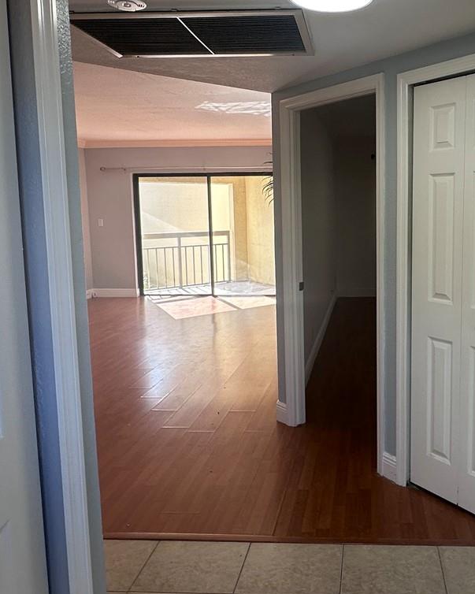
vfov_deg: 60.2
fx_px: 510
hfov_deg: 48.2
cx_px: 352
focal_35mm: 29
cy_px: 258
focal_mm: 2.22
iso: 40
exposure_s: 1/140
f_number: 2.2
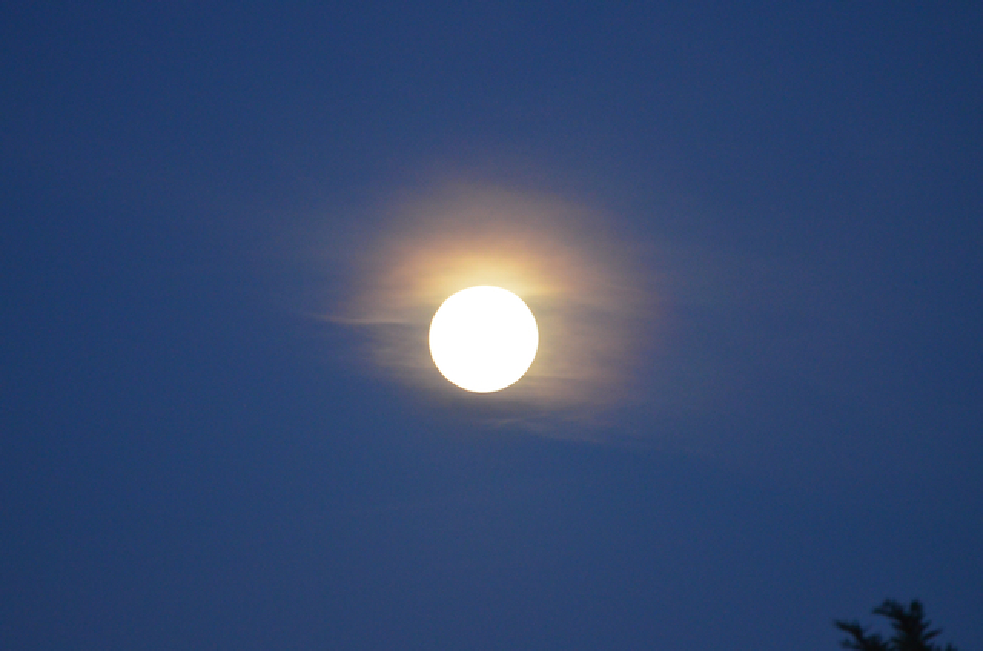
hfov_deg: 4.6
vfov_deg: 3.0
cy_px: 326
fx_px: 12263
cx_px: 492
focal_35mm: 450
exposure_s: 1/60
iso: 2200
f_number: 5.6
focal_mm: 300
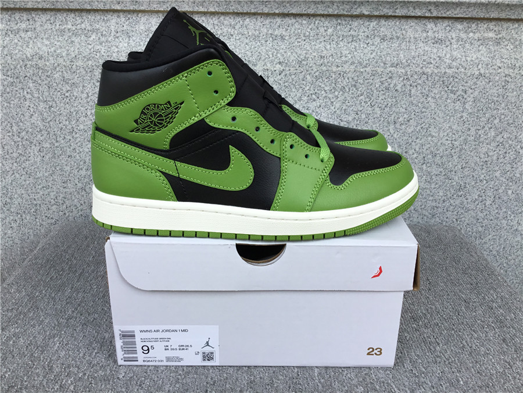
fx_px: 468
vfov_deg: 45.4
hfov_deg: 58.4
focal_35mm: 31
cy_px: 196
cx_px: 262
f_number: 2.4
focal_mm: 3.3
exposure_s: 1/612
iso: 25
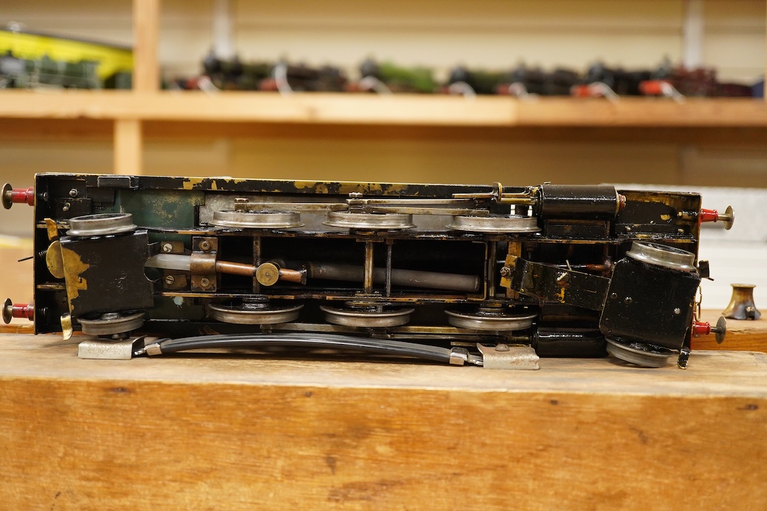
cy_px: 256
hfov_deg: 43.6
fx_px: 959
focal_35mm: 45
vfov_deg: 29.9
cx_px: 384
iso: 2000
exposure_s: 1/125
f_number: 3.5
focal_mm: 30
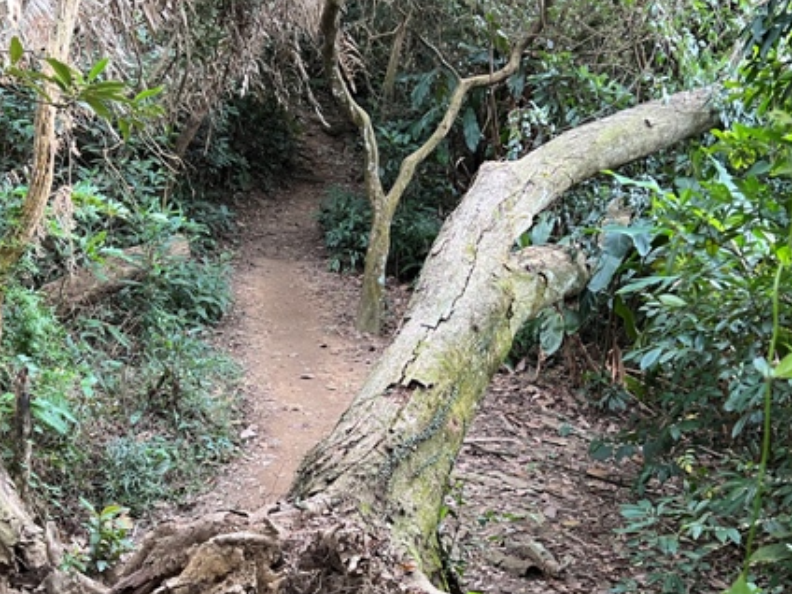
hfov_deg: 38.8
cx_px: 318
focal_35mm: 49
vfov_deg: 29.4
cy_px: 402
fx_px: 1121
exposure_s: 1/90
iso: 125
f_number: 1.5
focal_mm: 5.7
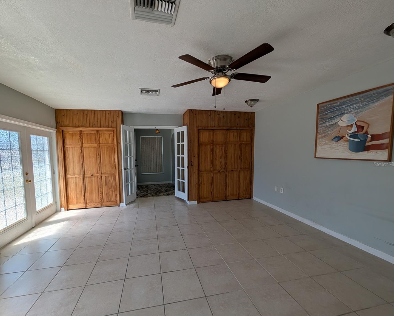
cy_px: 164
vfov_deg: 92.2
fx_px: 152
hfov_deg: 104.6
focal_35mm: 13
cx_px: 181
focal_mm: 2.02
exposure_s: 1/873
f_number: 1.7
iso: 53
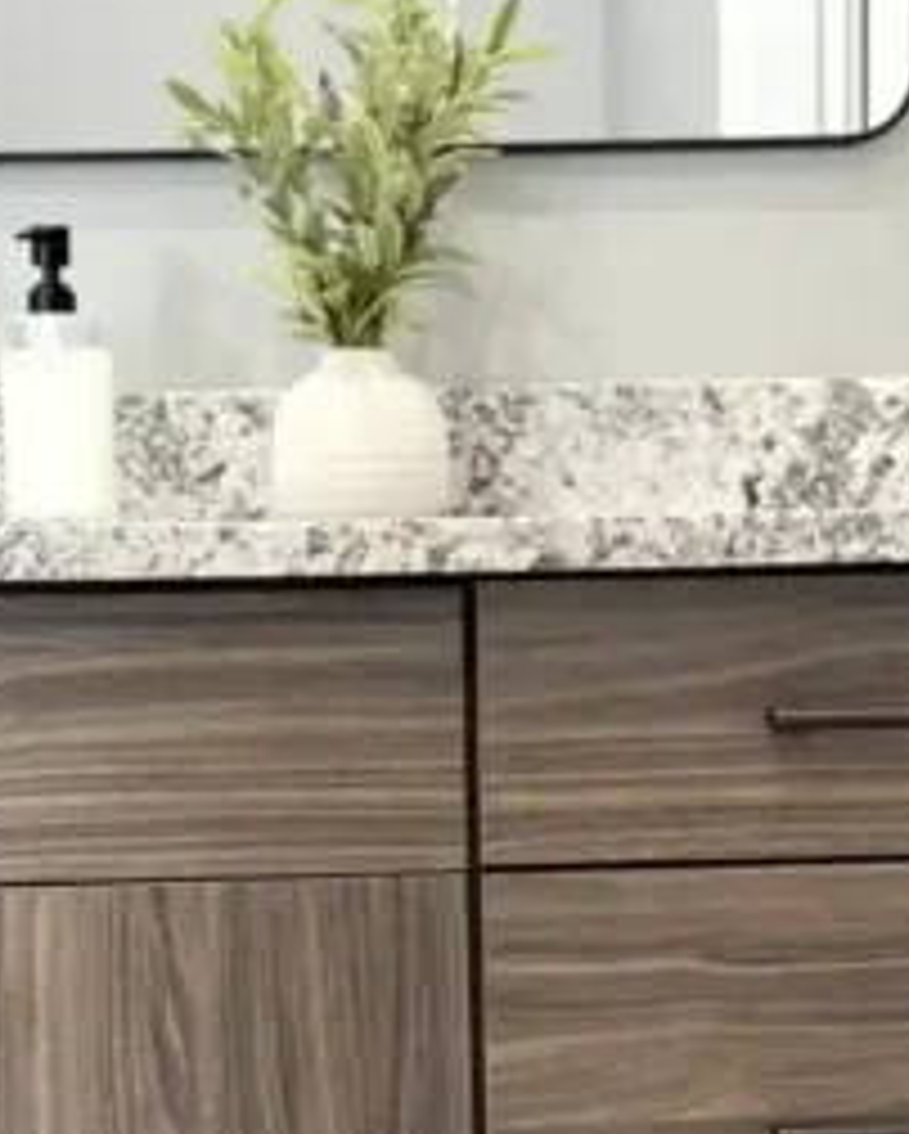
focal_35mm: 93
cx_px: 524
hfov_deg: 16.5
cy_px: 958
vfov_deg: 20.3
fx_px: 3124
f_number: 1.78
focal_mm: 6.76
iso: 250
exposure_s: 1/60
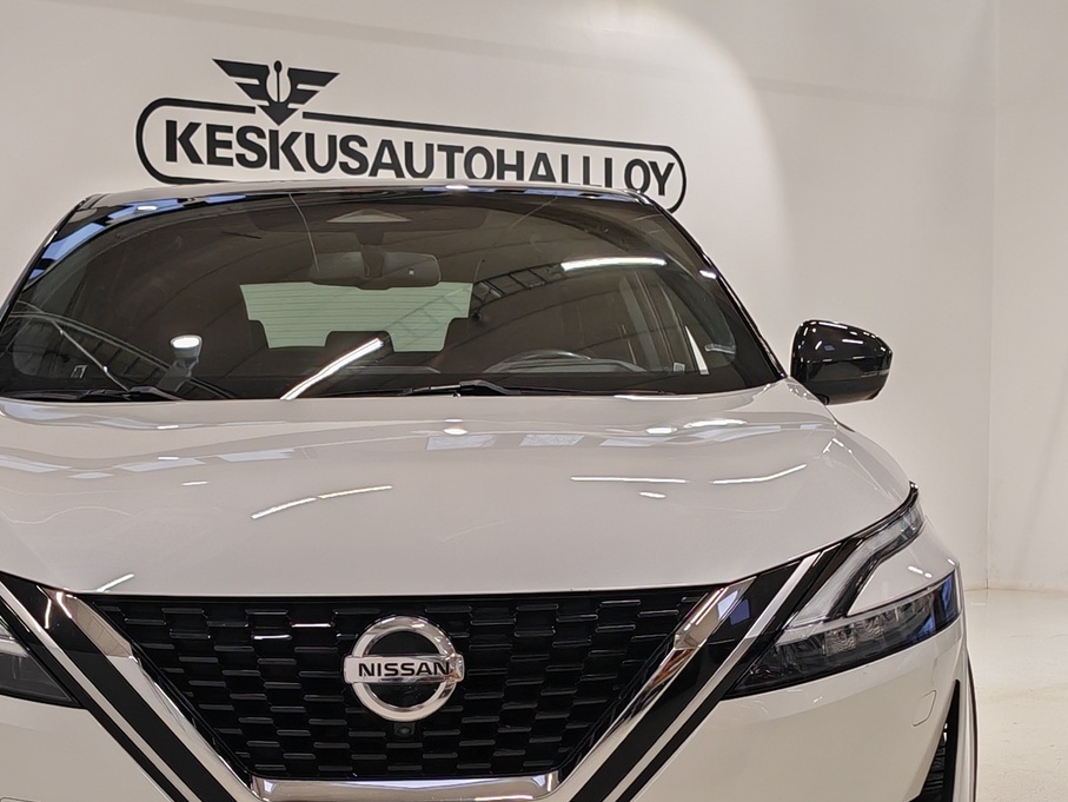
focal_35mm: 73
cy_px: 617
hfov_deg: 26.5
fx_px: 2253
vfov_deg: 20.0
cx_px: 358
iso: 100
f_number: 1.6
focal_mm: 5.4
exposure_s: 1/100
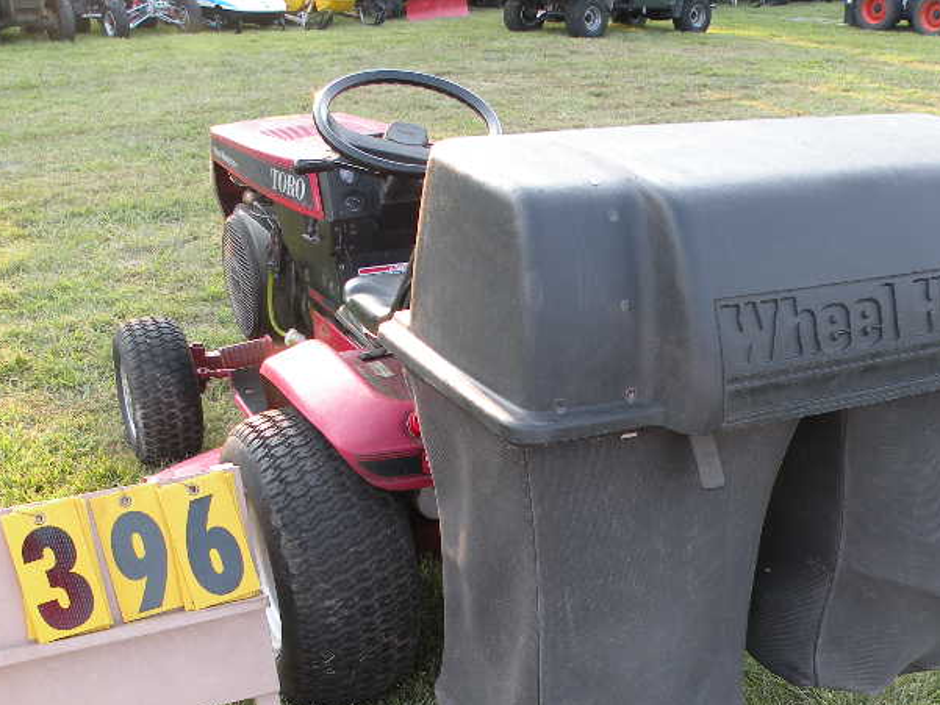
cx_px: 535
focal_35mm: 46
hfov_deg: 41.1
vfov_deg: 30.9
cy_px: 549
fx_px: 1249
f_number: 3.2
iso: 64
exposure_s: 1/57.5
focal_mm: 4.7
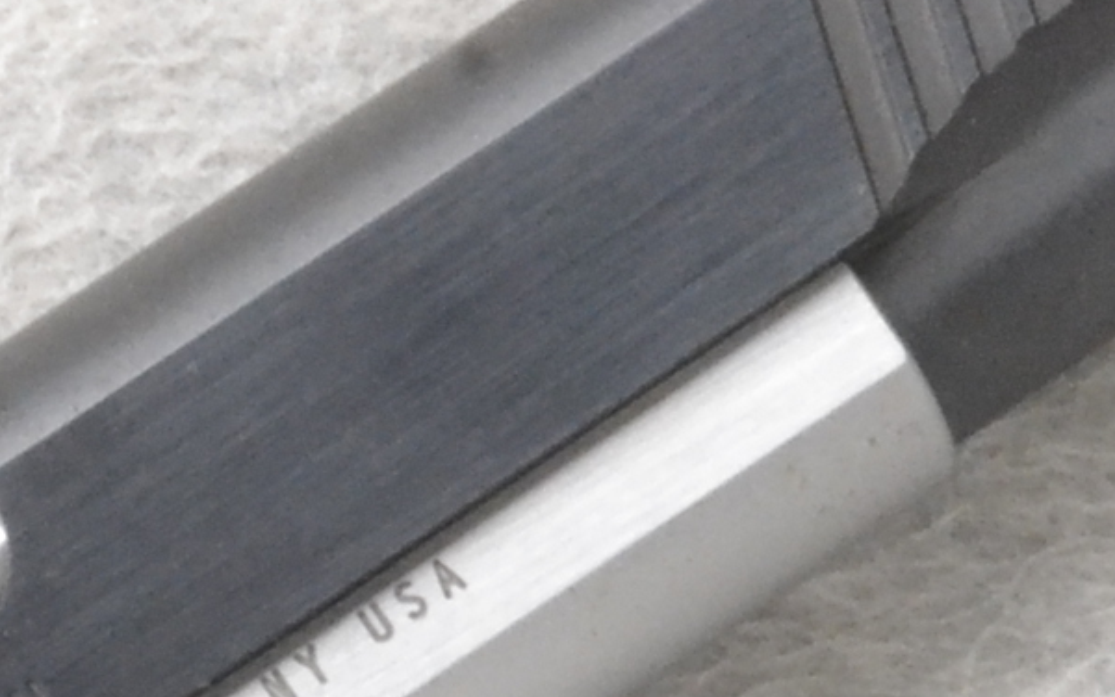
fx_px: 10152
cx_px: -137
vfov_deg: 3.9
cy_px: 1472
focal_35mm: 334
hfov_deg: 6.3
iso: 3200
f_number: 20
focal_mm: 38
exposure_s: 1/60
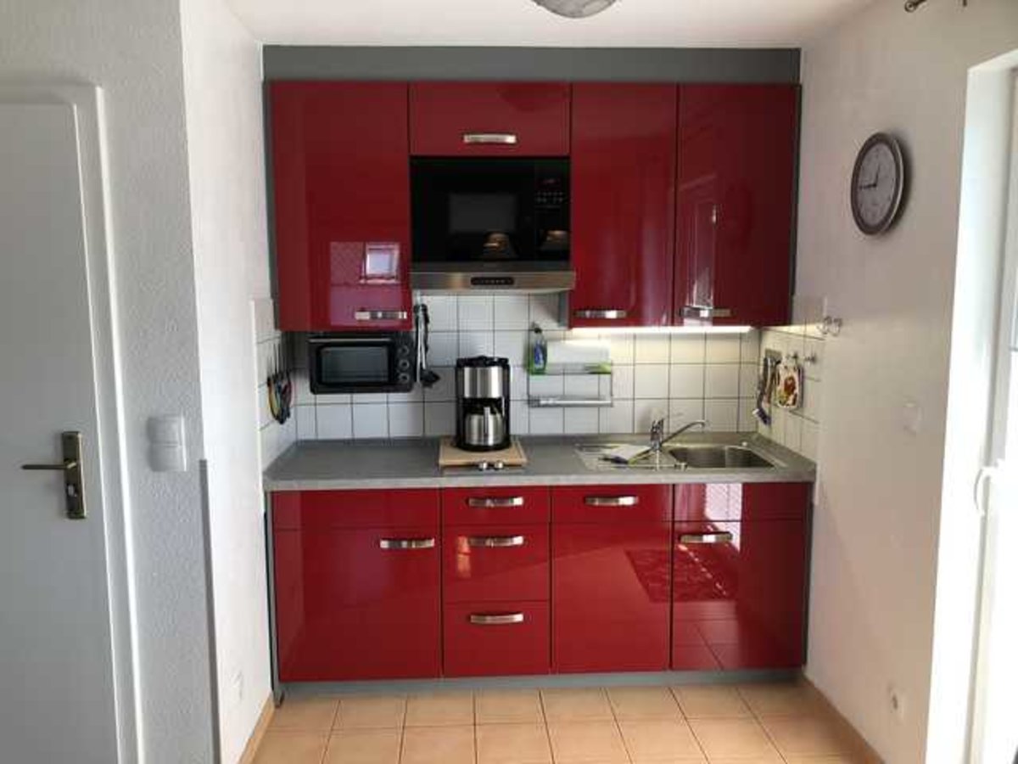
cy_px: 382
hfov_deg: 63.4
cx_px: 509
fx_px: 823
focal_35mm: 28
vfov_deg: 49.7
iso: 25
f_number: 1.8
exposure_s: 1/50
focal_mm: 3.99
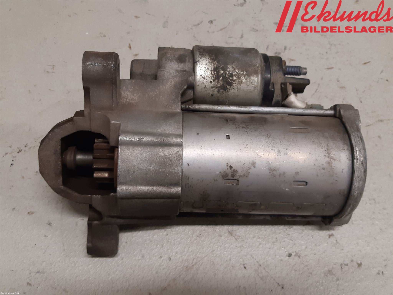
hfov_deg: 67.3
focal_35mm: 26
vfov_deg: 53.1
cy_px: 148
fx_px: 295
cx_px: 196
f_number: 1.7
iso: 125
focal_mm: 3.93
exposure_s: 1/50
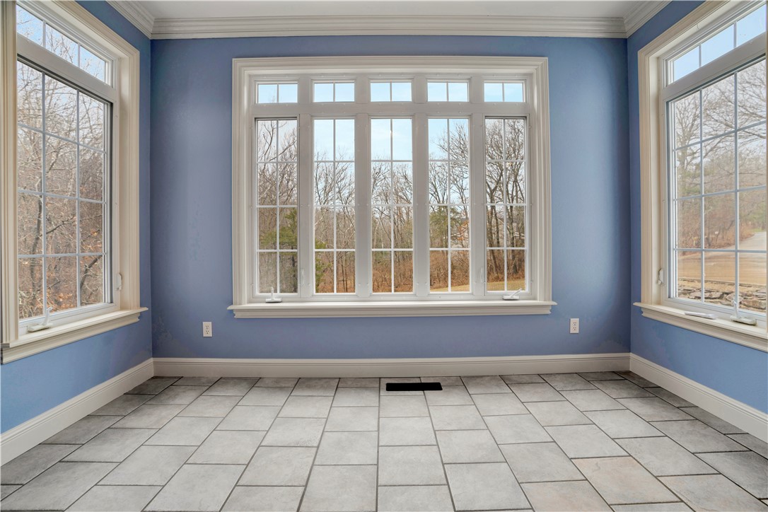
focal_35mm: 16
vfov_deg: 73.7
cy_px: 256
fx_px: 341
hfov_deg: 96.7
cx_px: 384
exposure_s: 1/6
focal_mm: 16
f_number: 6.3
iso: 100
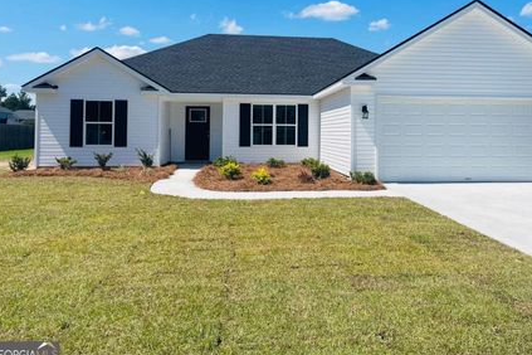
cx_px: 303
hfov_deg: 58.5
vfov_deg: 40.8
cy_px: 129
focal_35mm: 32
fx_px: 473
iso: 50
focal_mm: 4.2
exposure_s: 1/6897
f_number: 1.6
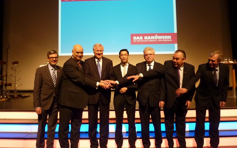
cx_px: 117
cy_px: 70
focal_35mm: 27
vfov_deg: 46.0
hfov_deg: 68.4
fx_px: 174
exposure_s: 1/25
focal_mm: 4.1
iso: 400
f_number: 3.3
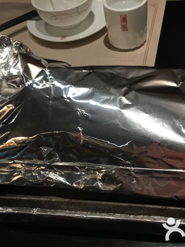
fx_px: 285
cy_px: 127
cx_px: 114
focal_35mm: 40
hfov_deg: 35.8
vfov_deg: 46.8
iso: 80
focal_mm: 4.15
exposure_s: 1/33
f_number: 2.2
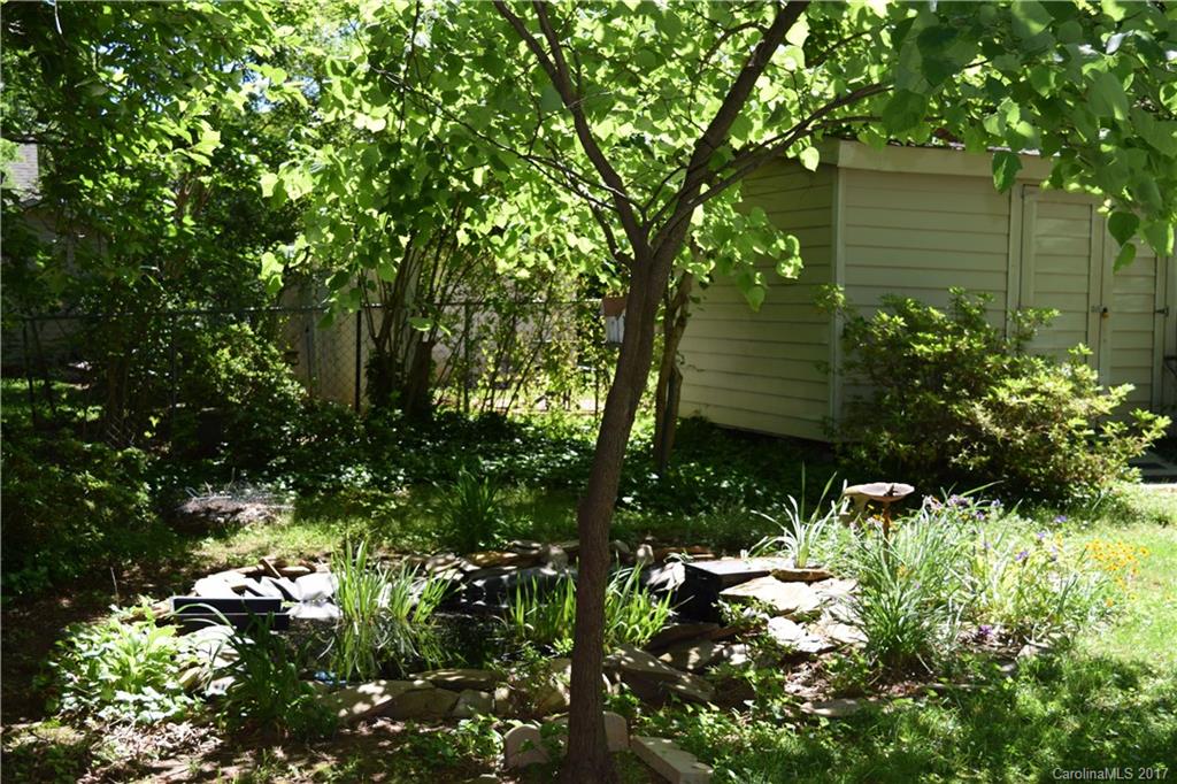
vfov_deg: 28.9
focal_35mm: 46
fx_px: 1520
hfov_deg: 42.3
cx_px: 588
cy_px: 392
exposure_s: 1/160
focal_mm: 31
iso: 100
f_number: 6.3
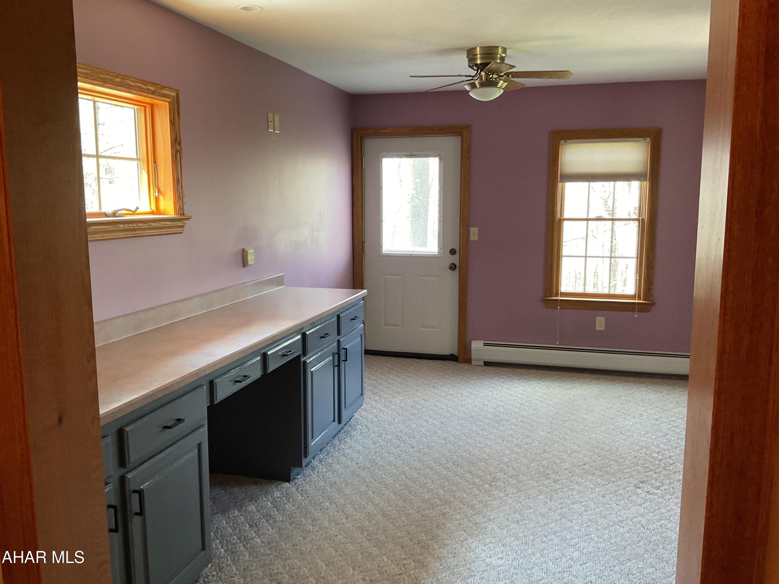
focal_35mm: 29
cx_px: 390
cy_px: 292
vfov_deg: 48.2
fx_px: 653
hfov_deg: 61.7
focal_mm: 3
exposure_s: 1/60
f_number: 1.8
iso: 160
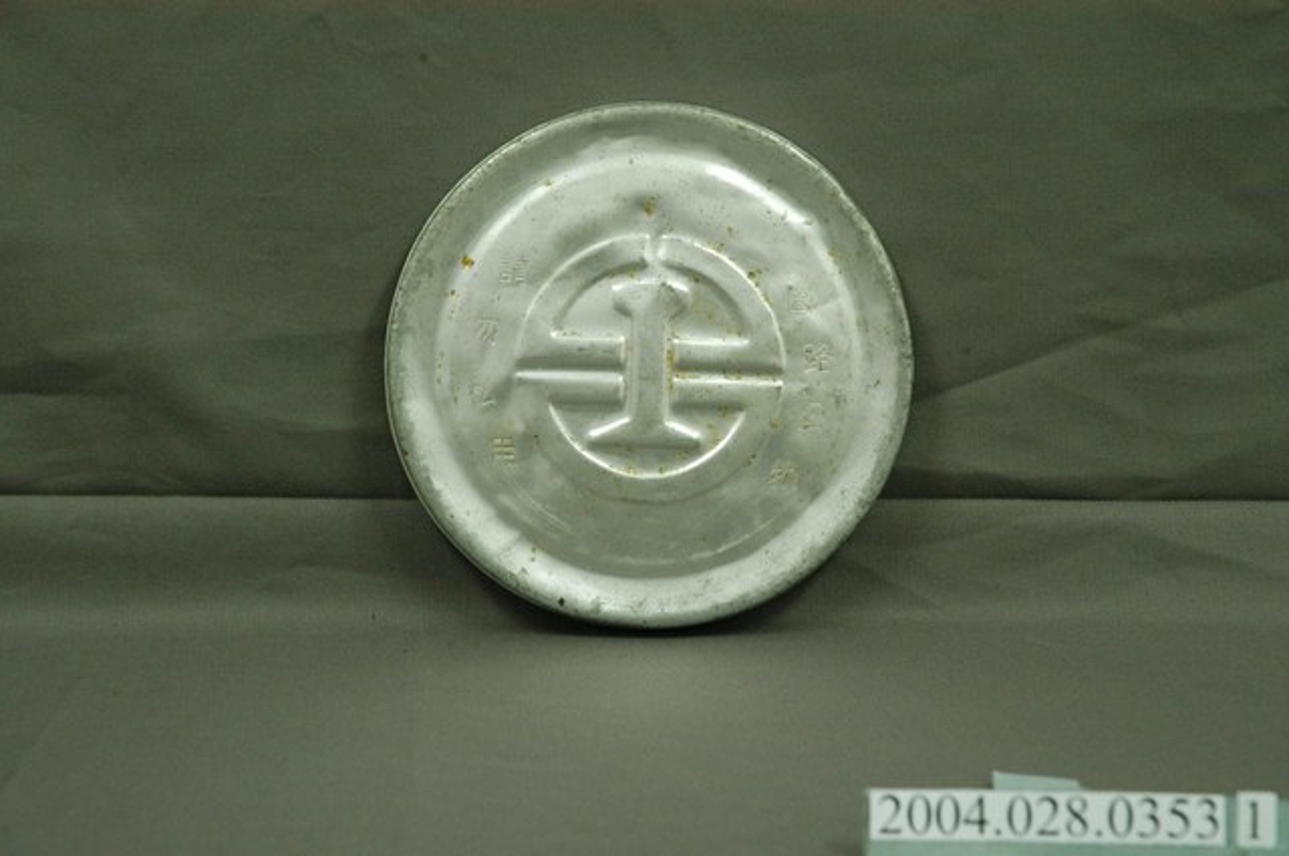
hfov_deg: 19.5
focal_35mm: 105
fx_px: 3755
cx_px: 644
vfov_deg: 13.0
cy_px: 428
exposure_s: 1/10
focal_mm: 70
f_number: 8
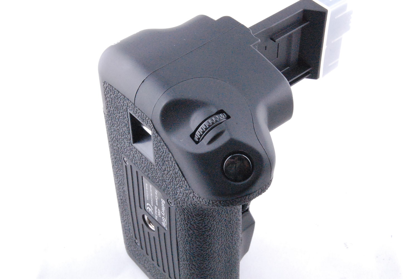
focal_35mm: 68
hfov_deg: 29.9
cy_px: 140
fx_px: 785
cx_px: 210
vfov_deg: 20.1
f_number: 25
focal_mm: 45
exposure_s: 1/125
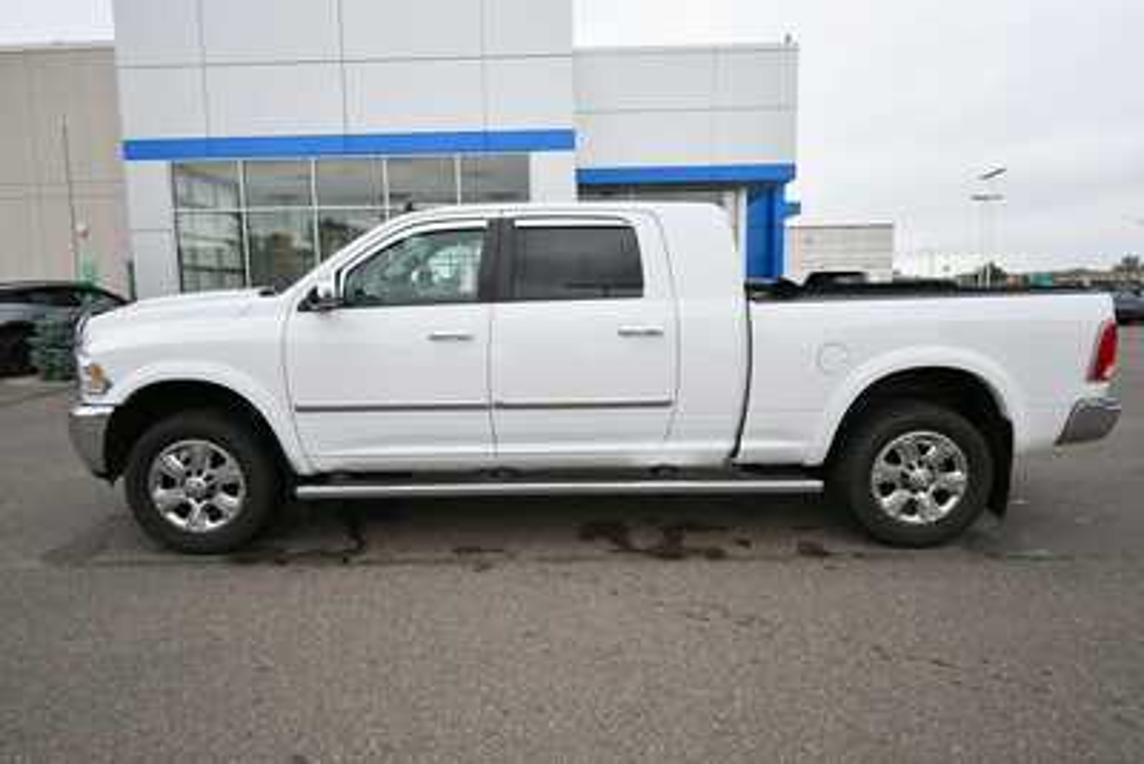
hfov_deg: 78.6
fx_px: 699
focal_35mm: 22
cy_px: 382
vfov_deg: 57.3
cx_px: 572
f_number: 5.6
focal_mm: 15
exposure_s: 1/250
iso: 400
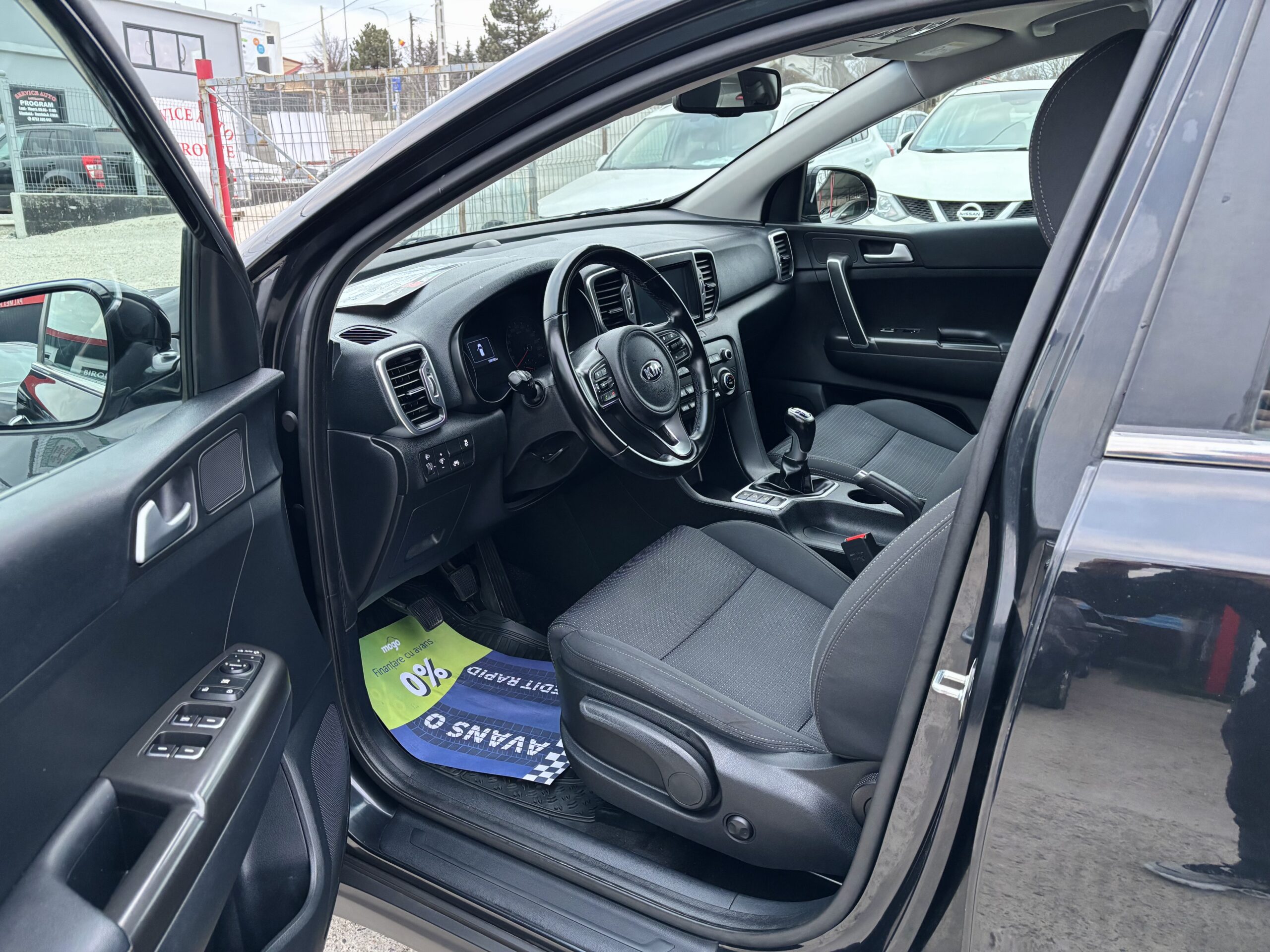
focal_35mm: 26
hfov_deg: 67.3
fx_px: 954
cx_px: 635
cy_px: 476
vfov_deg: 53.1
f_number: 1.6
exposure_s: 1/60
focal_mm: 5.96
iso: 320
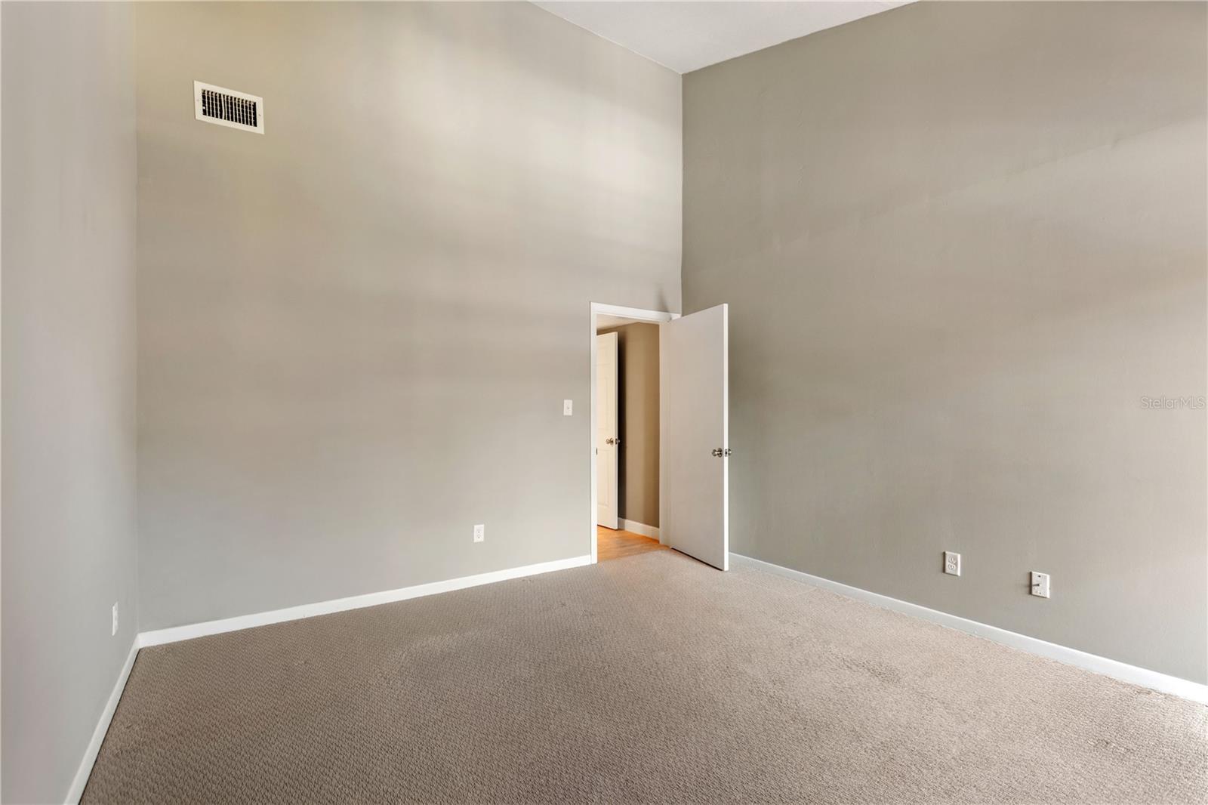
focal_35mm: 15
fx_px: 503
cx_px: 604
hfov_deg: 100.4
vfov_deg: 77.3
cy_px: 402
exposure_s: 1/1.67
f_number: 4.5
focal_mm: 10
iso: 100
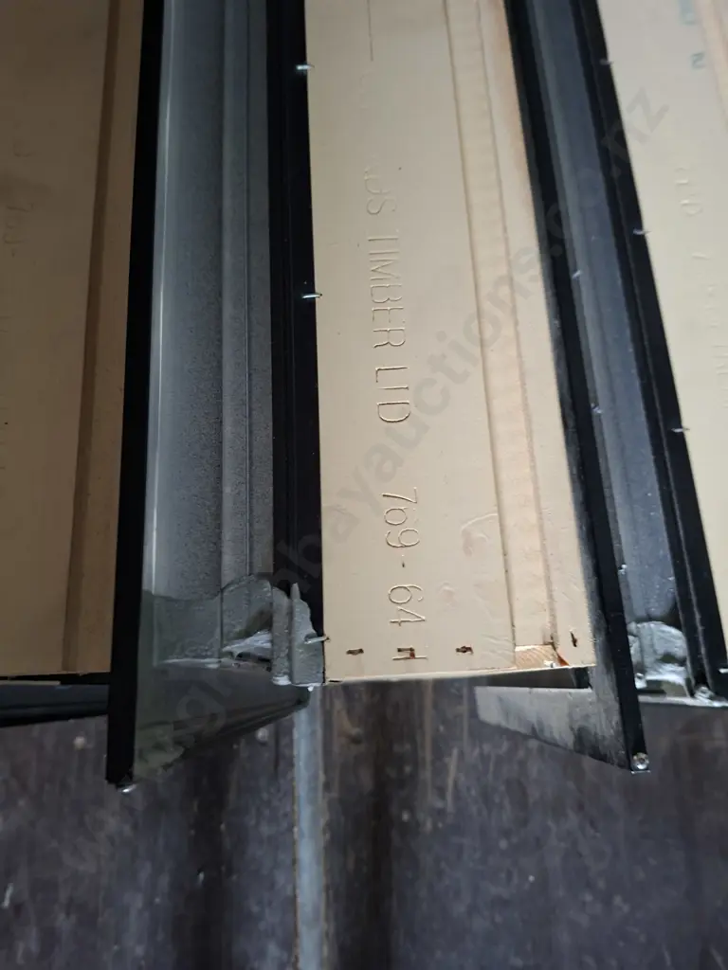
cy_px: 485
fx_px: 645
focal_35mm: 23
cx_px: 364
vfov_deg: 73.9
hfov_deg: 58.9
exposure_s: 1/25
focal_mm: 5.54
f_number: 1.8
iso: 500
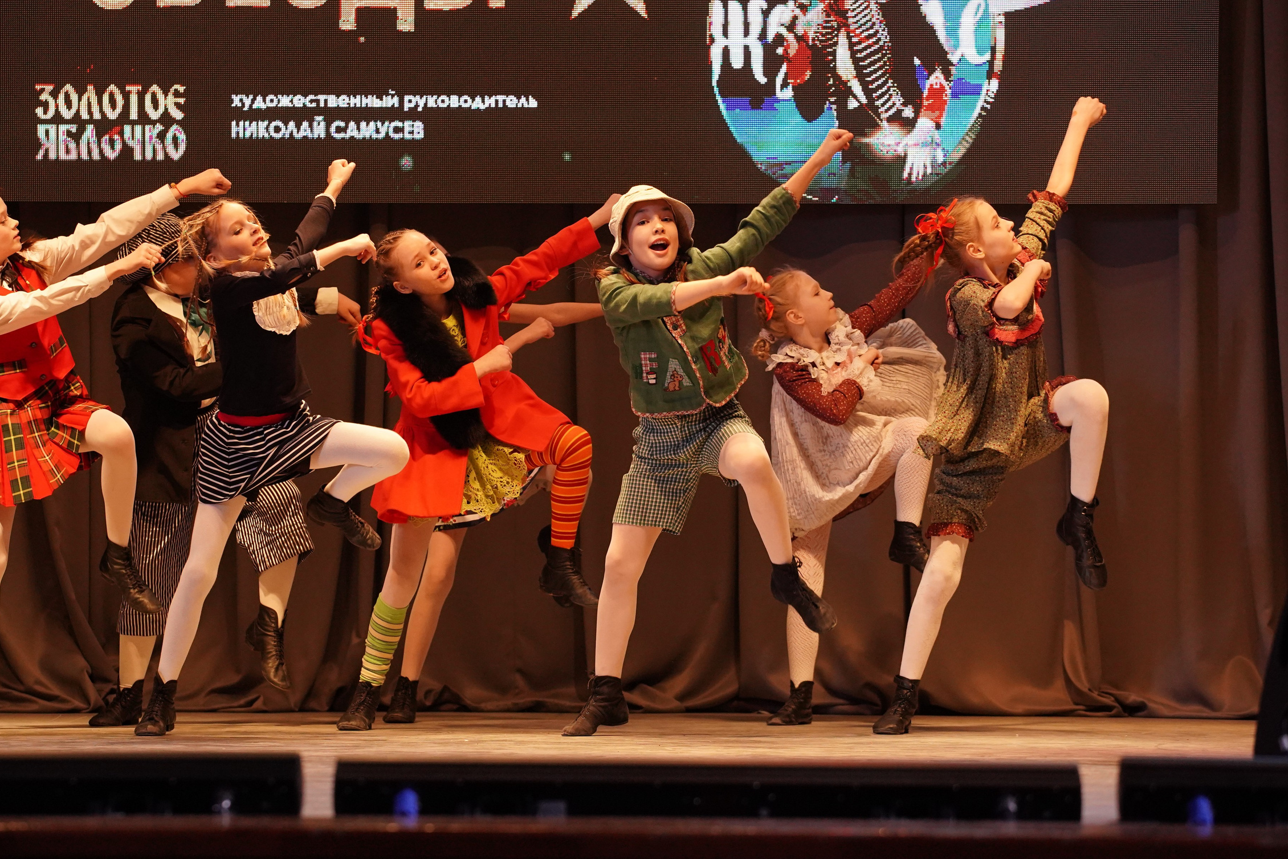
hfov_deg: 16.0
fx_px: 4580
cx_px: 562
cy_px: 400
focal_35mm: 128
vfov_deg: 10.7
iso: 3200
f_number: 5
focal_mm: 113
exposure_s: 1/500
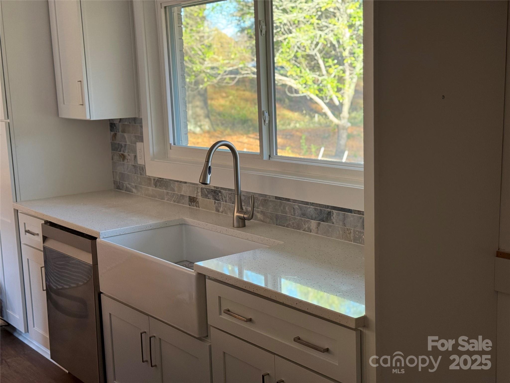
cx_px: 255
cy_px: 192
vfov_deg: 30.3
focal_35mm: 48
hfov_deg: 39.7
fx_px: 707
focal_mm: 6.76
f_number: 1.78
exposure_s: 1/60
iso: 80
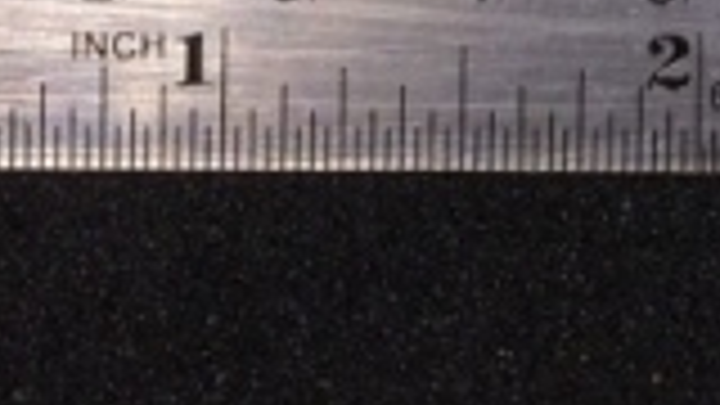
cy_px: -508
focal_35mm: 162
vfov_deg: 7.1
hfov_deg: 12.3
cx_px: 1222
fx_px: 3093
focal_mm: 4.15
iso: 32
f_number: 2.2
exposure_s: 1/246
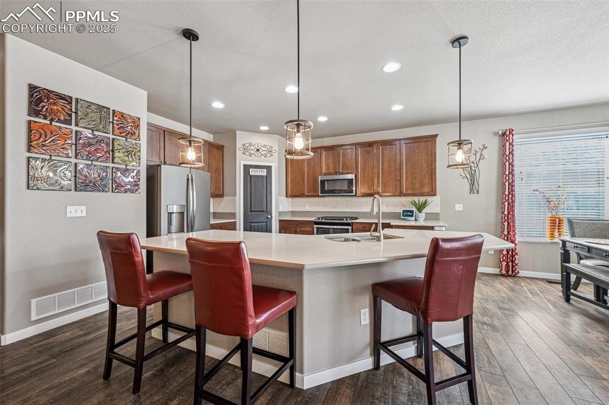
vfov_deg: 81.2
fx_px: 237
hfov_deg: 104.3
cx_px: 304
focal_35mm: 14
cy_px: 202
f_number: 11
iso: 100
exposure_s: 2
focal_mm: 14
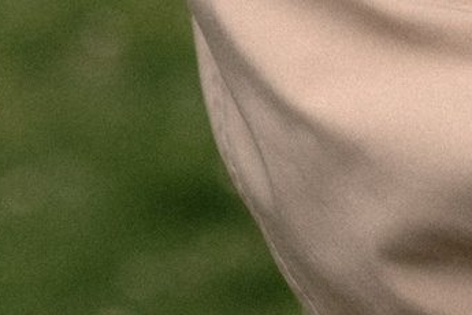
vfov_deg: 5.2
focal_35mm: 260
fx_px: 3409
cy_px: -366
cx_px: 835
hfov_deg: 7.7
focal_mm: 35
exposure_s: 1/1000
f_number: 2.2
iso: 100
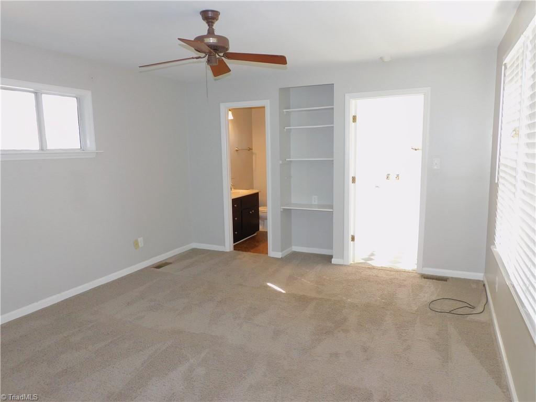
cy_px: 201
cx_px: 268
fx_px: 372
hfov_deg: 71.6
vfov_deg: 56.8
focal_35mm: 24
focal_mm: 4.3
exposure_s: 1/30
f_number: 3.3
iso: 200
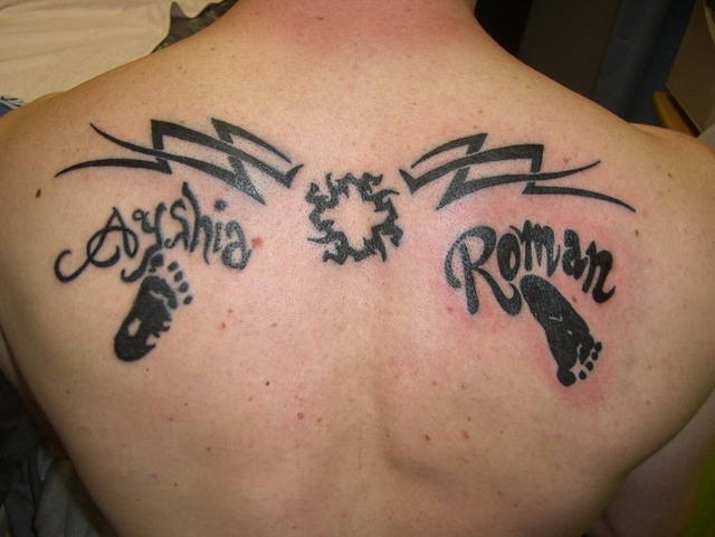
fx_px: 785
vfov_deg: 37.7
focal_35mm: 38
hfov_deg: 49.0
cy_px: 268
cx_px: 358
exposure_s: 1/60
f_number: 2.7
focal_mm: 6.2
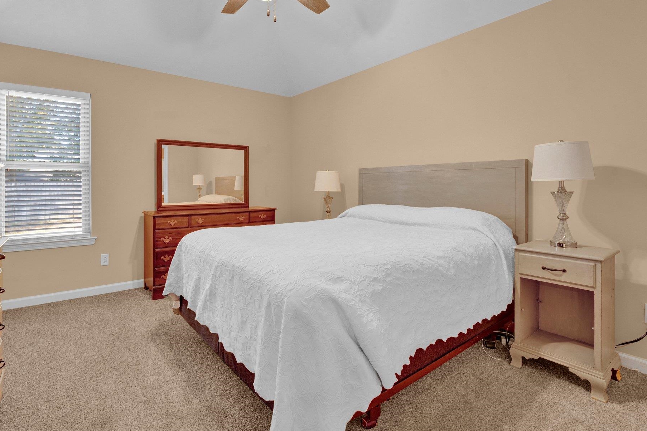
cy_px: 193
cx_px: 284
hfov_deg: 92.1
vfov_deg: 69.5
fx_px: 310
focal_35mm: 17
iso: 1000
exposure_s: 1/20
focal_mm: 15.2
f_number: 8
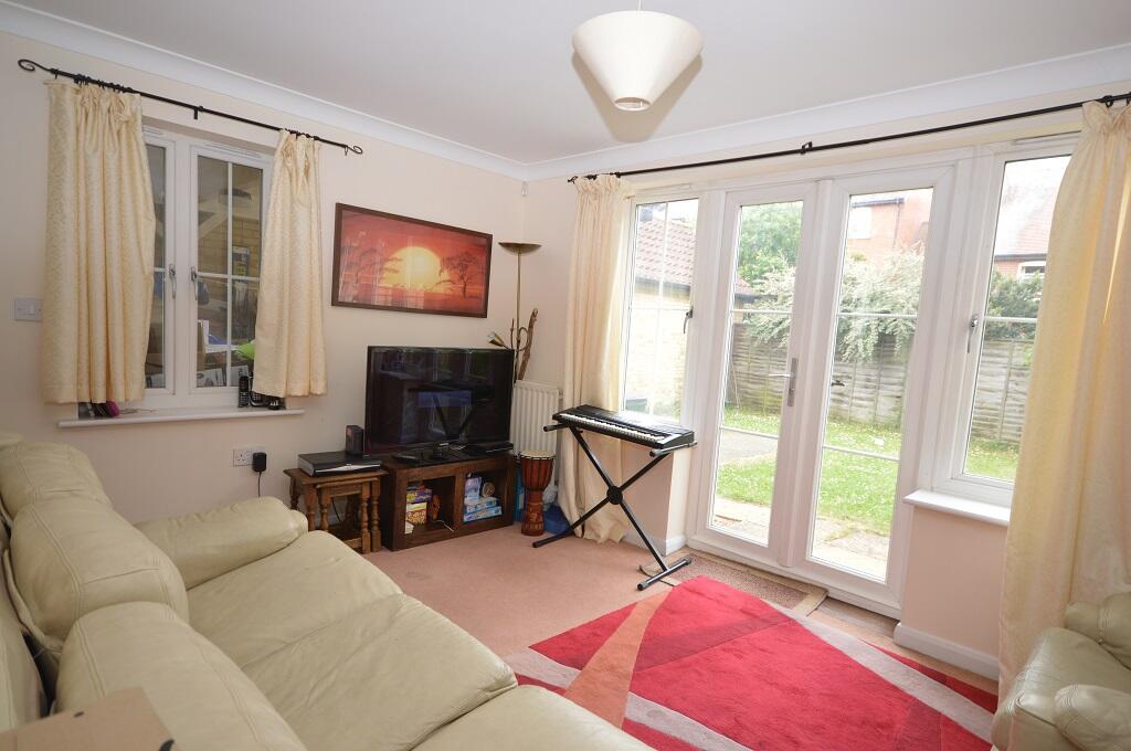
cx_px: 566
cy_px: 376
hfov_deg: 85.5
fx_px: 612
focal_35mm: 20
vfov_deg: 63.1
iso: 400
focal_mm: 13
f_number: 4.5
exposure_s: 1/60
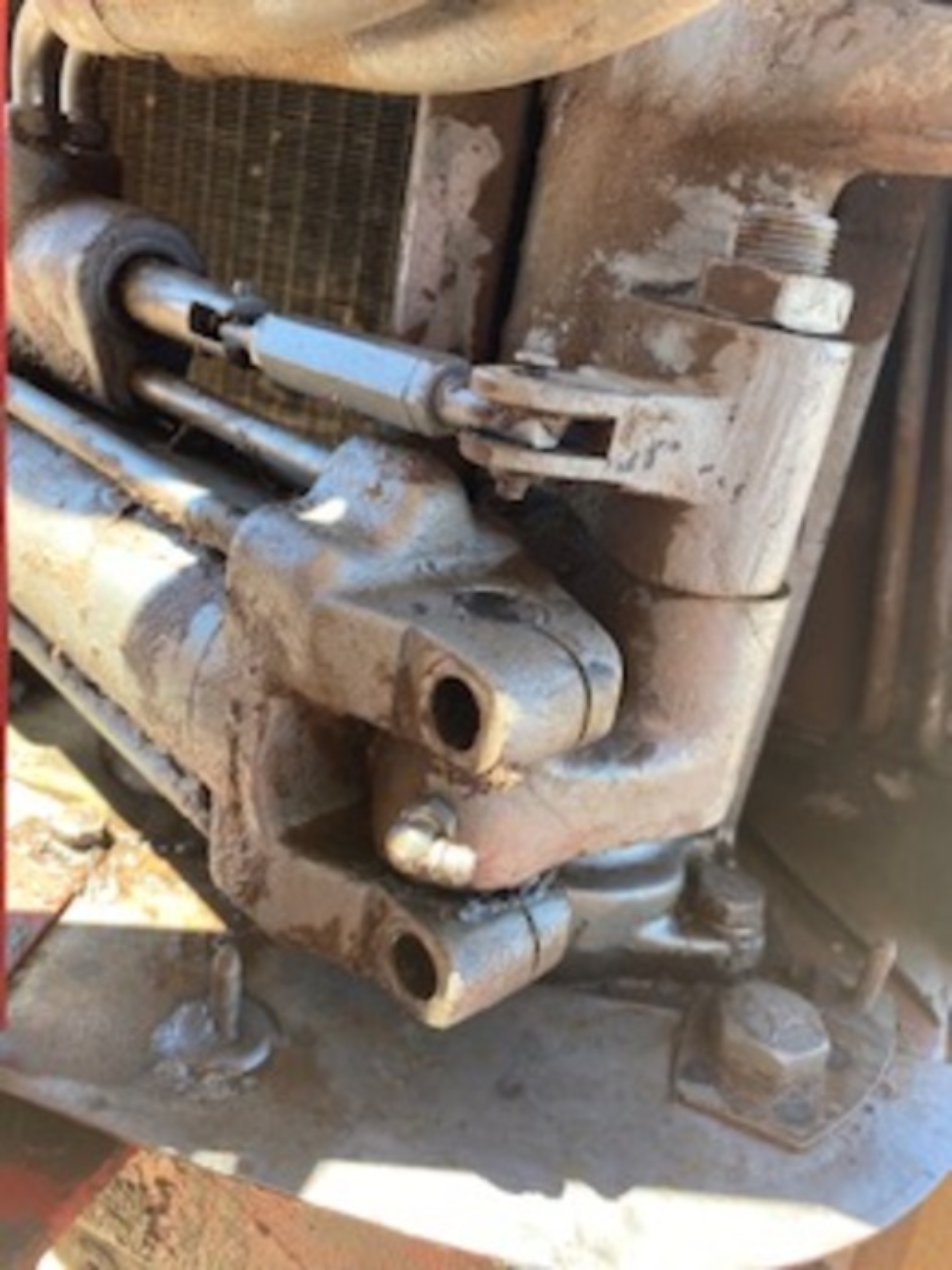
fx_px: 953
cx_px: 476
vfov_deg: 67.3
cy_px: 635
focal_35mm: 26
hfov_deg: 53.1
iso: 50
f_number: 1.8
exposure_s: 1/121
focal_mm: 4.25
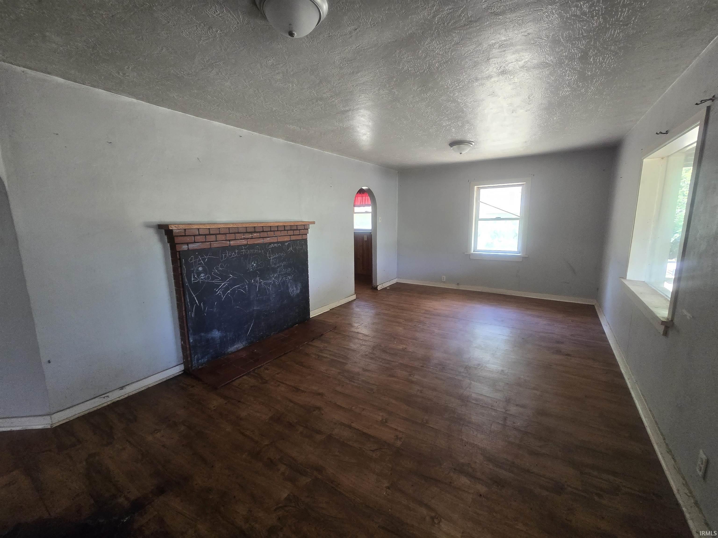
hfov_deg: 106.2
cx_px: 359
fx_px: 270
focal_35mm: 13
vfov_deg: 89.9
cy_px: 269
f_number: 2.2
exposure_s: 1/60
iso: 400
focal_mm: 2.2
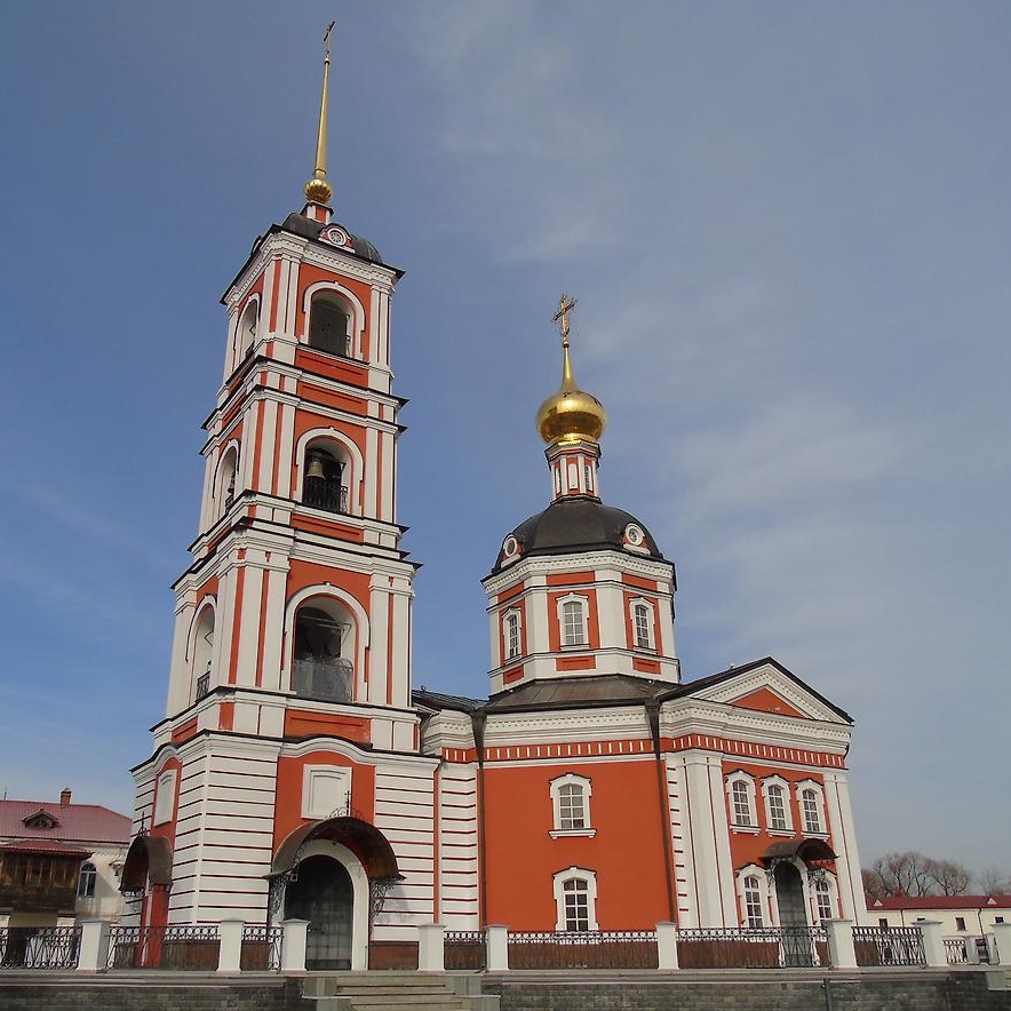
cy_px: 511
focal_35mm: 30
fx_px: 991
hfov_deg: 53.9
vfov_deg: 54.0
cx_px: 451
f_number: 4.3
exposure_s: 1/1000
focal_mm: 4.4
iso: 80
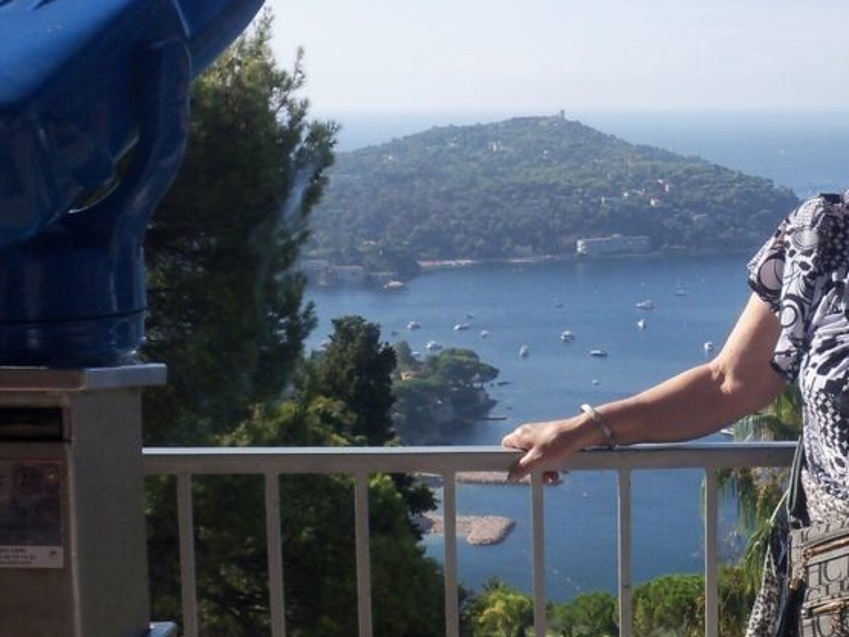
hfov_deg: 25.7
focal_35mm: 74
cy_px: 253
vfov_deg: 19.9
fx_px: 1815
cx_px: 713
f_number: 5.6
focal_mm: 6.3
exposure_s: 1/320
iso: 100
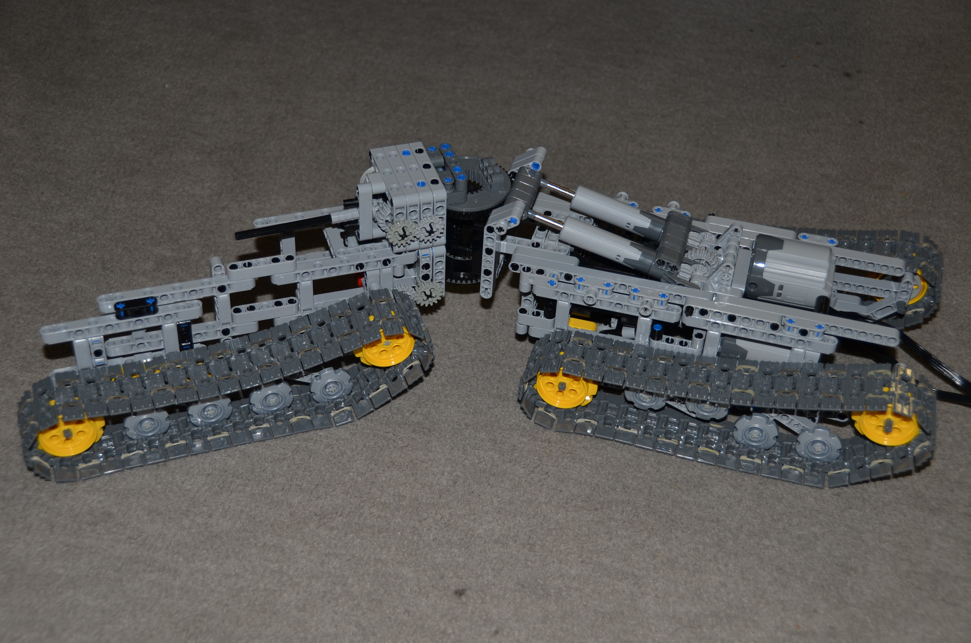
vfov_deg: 25.0
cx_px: 486
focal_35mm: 54
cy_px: 322
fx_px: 1453
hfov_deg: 36.9
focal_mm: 36
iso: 100
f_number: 4.2
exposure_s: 1/60
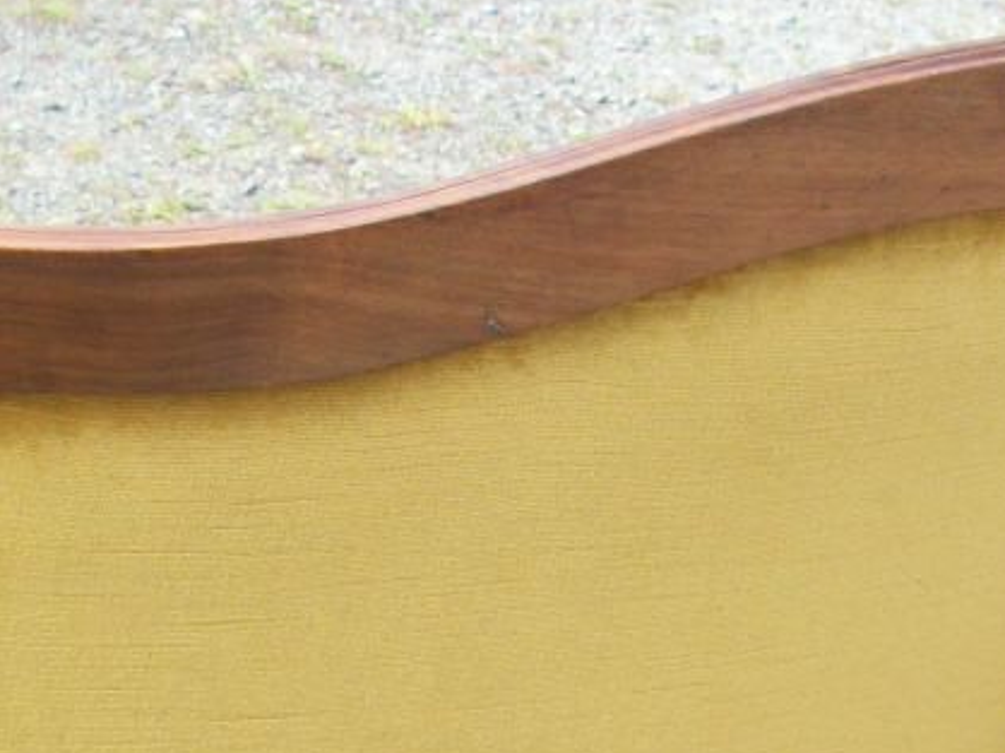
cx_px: 575
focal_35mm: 98
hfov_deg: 20.0
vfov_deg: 14.3
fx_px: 2844
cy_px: 1056
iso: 80
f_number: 8.8
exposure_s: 1/50
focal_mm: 5.7
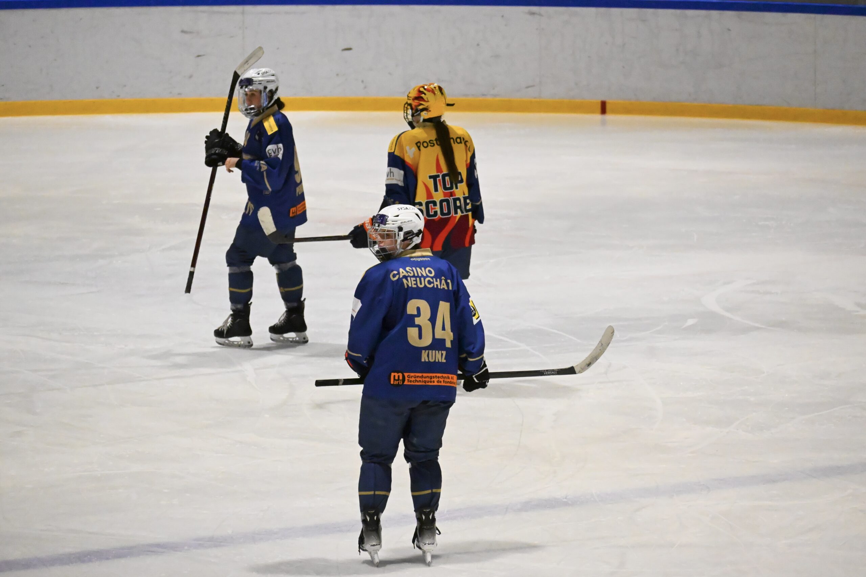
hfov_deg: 8.6
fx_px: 5772
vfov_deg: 5.7
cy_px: 288
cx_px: 433
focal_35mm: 240
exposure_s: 1/4000
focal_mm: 160
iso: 10000
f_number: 5.6
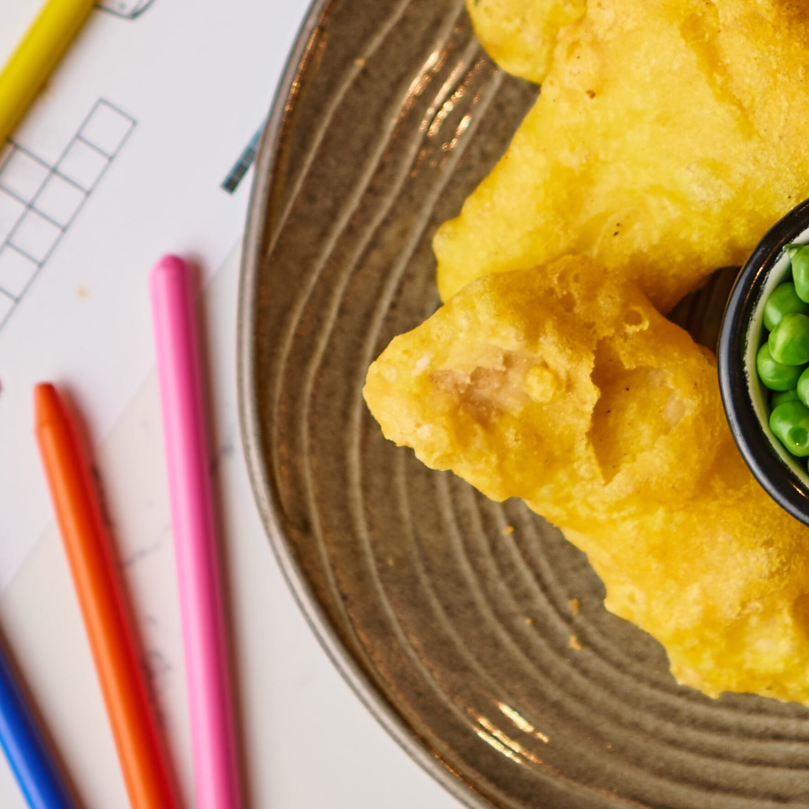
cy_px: -49
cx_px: 892
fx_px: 5447
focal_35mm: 206
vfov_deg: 8.4
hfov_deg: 8.4
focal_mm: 52
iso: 80
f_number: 3.2
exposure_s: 1/200
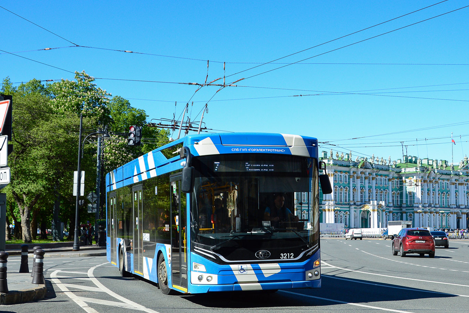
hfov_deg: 46.9
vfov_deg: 32.2
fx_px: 541
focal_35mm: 42
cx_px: 239
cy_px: 171
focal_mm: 25
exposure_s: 1/640
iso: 200
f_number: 7.1
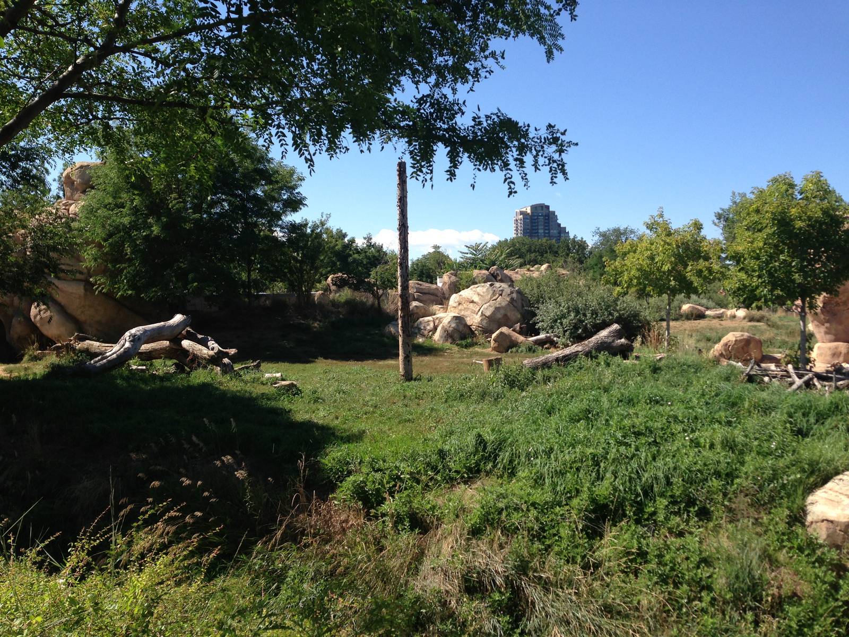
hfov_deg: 55.4
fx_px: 809
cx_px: 424
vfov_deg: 42.9
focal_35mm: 33
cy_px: 318
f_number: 2.4
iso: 50
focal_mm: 4.13
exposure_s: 1/968
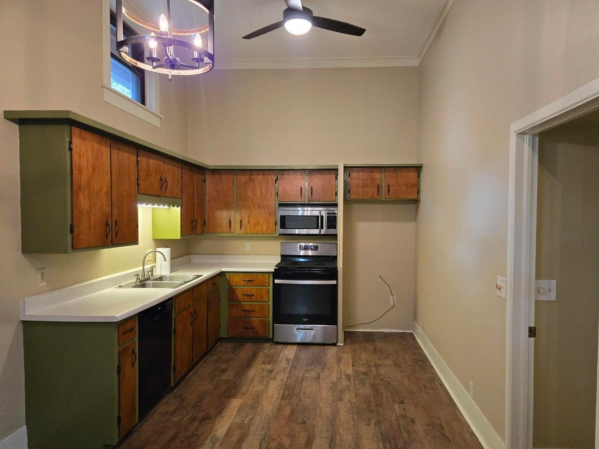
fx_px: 415
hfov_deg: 71.6
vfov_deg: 56.8
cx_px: 312
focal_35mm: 24
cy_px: 233
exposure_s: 1/120
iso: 640
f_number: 1.8
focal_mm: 5.4
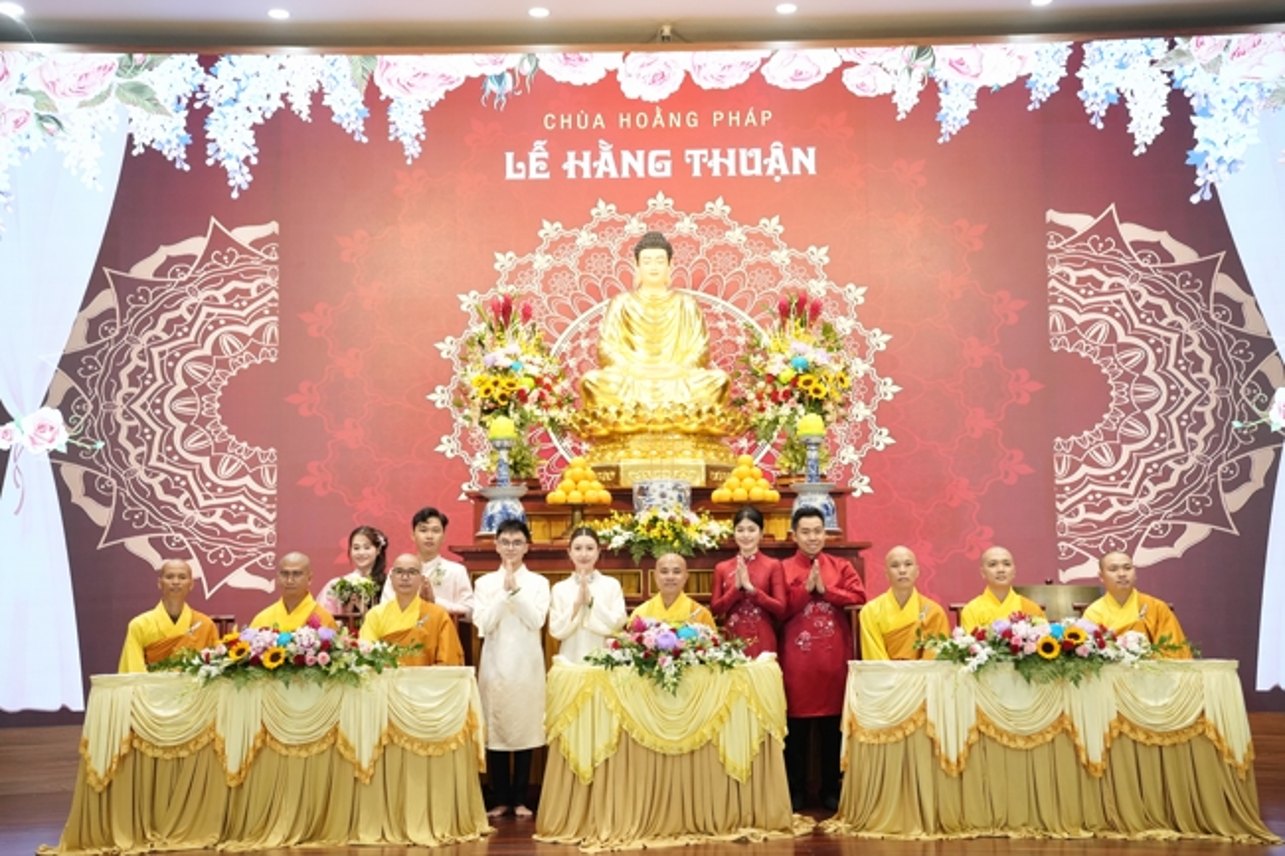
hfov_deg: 40.4
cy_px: 428
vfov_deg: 27.5
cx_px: 642
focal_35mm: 49
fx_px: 1748
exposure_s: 1/320
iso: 3200
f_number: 2.8
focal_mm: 49
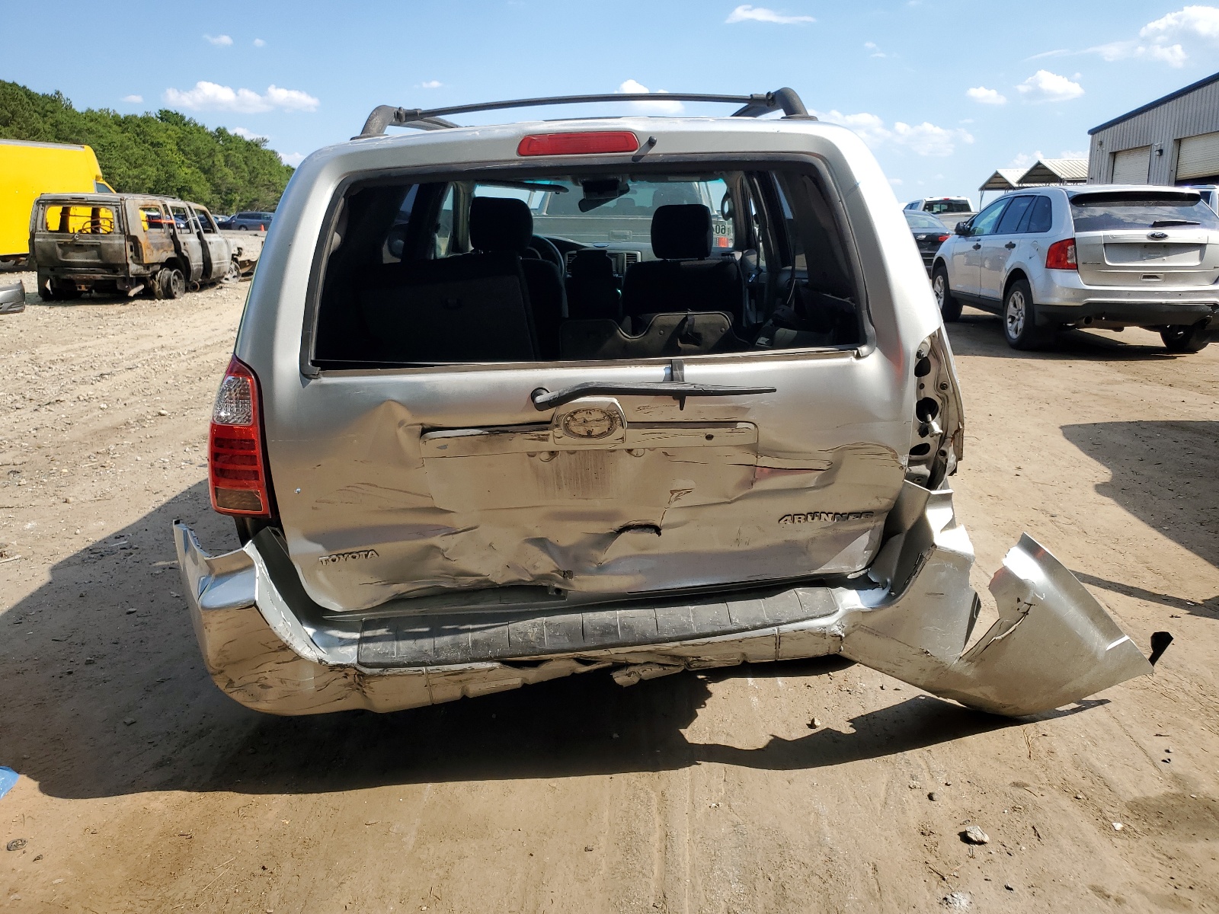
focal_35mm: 26
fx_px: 916
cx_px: 610
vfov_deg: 53.1
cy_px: 457
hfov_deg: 67.3
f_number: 1.5
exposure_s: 1/2000
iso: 50
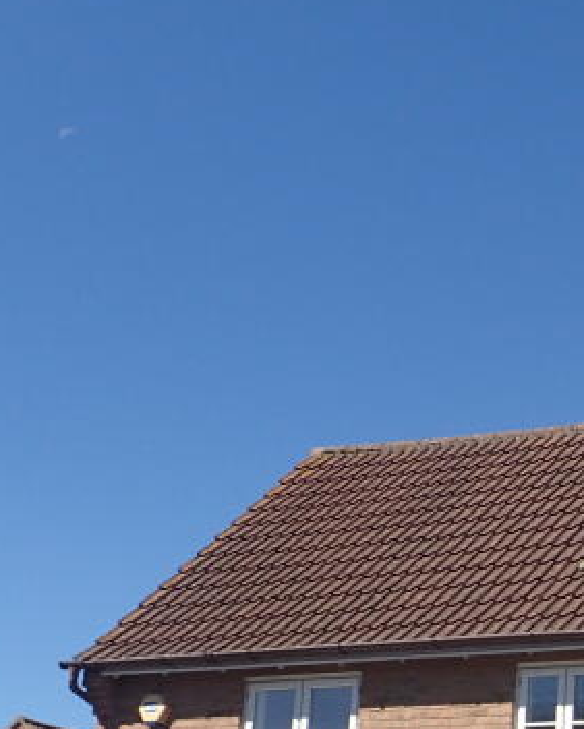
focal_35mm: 71
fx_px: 1533
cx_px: 818
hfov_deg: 19.4
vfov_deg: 25.0
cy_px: 785
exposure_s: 1/160
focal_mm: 4.5
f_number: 8
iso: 100
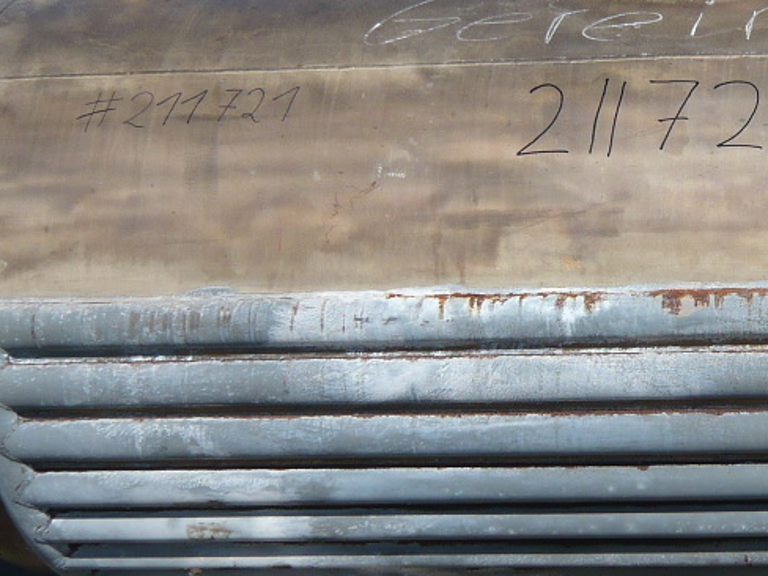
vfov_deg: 19.4
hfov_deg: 24.7
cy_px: 241
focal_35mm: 76
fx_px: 1686
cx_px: 737
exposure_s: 1/250
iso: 100
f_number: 8
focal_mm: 4.6
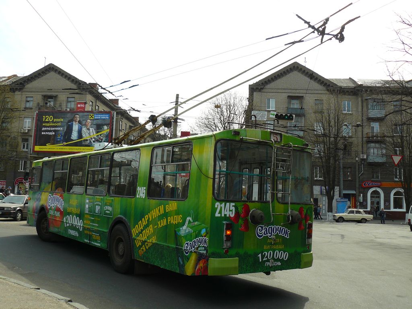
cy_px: 154
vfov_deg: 39.7
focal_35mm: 36
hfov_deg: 51.4
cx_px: 206
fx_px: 428
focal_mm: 6
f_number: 3.6
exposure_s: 1/640
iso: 100
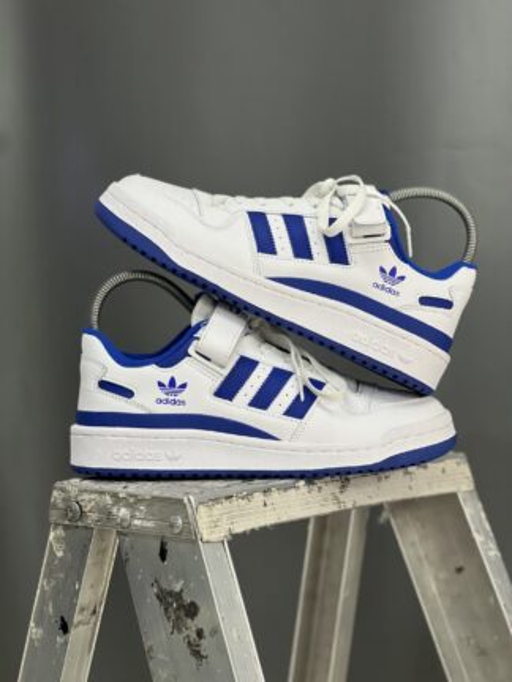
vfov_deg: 25.3
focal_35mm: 77
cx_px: 256
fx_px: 1519
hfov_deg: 19.1
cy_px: 341
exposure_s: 1/60
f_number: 2.8
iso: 125
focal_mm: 9
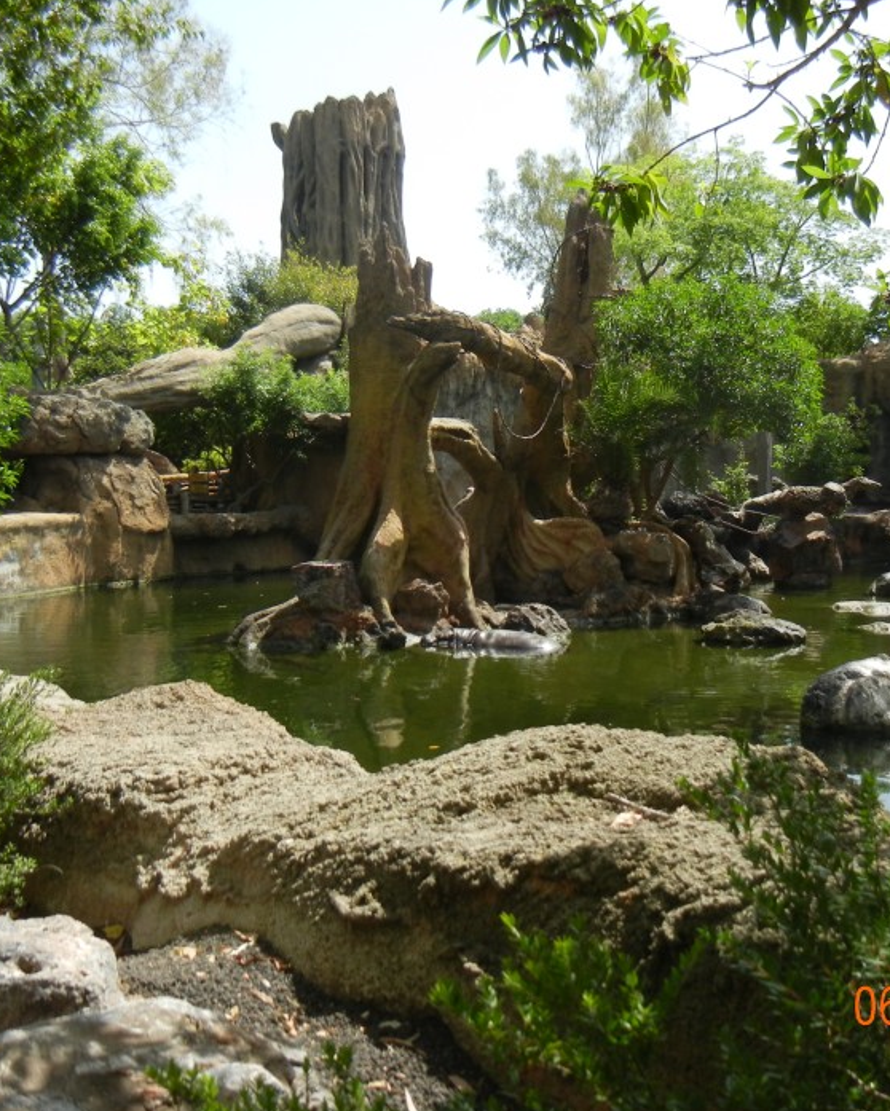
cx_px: 539
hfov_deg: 34.8
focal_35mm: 43
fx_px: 1415
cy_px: 521
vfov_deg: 42.9
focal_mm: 5.4
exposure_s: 1/776
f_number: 3.5
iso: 160
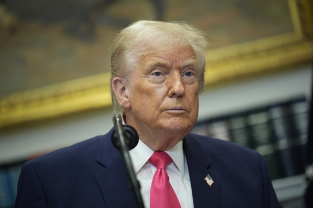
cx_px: 156
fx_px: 1738
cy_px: 104
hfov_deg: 10.3
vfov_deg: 6.9
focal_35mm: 200
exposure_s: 1/250
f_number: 2.8
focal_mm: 200
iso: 2500
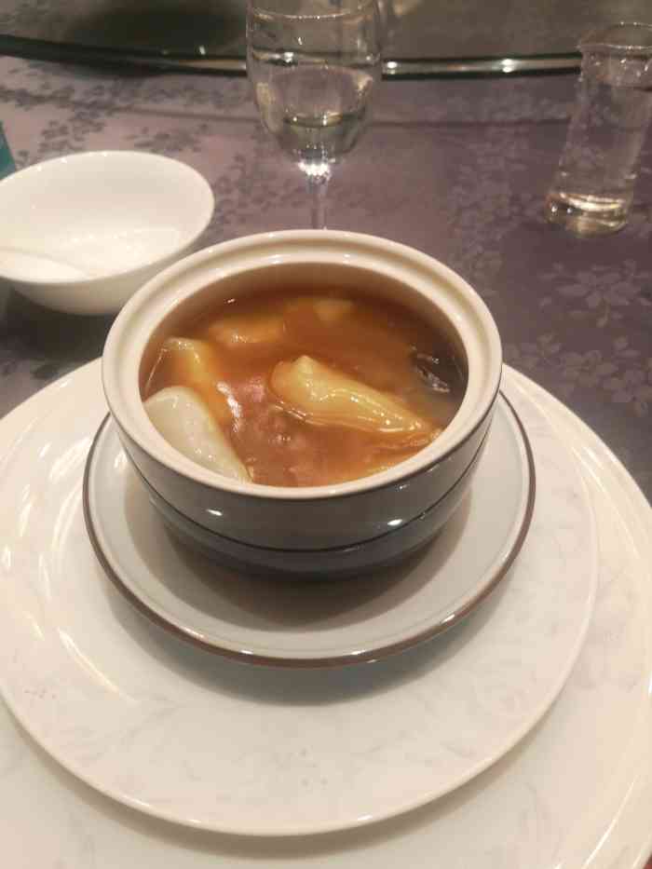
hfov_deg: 51.4
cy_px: 434
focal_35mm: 27
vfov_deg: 65.3
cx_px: 326
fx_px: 678
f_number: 1.8
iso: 200
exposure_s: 1/100
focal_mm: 3.95
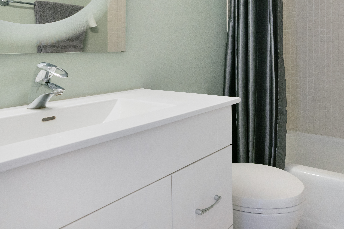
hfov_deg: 59.1
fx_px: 287
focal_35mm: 30
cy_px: 47
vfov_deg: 41.8
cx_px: 252
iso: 320
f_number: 7.1
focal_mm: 16
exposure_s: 1/3
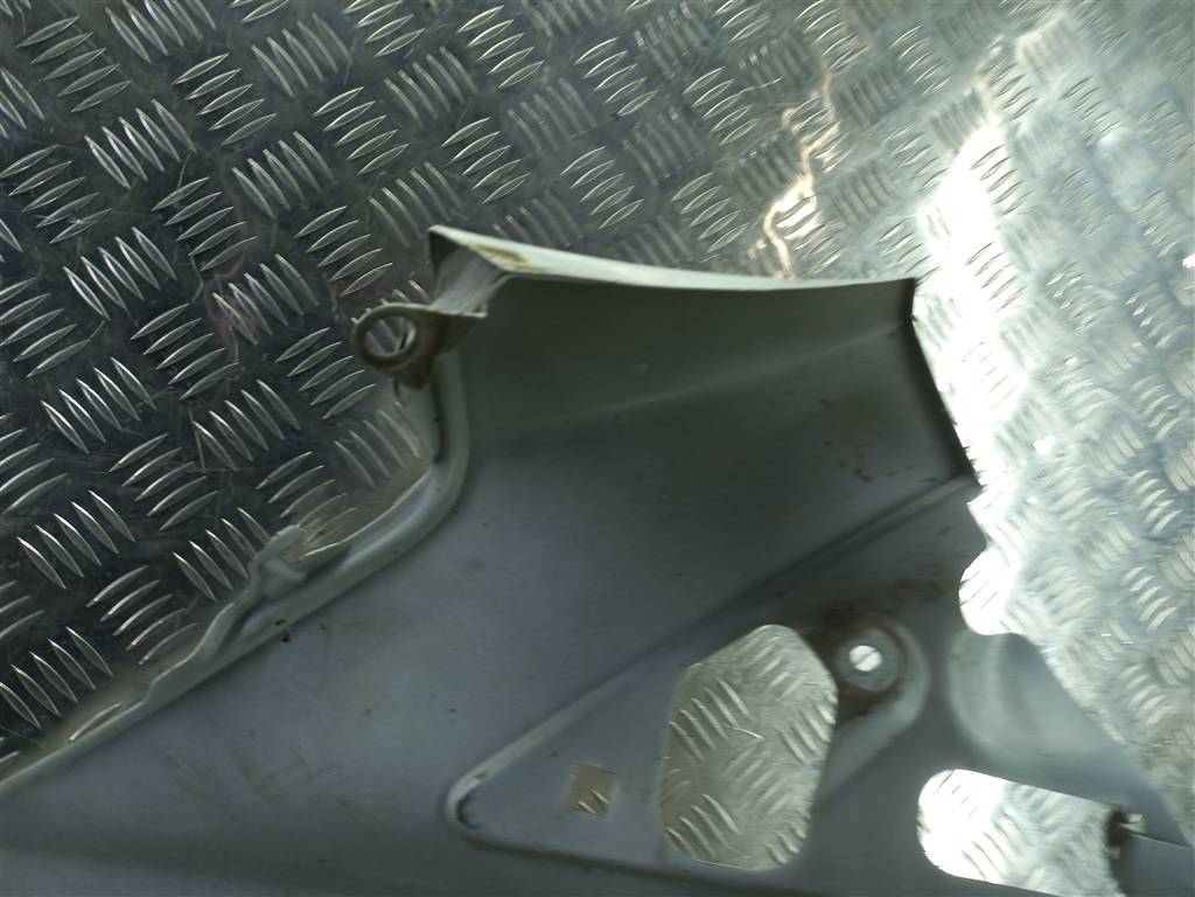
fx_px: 863
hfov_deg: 69.4
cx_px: 598
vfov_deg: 54.9
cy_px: 448
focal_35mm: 25
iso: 40
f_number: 1.8
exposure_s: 1/50
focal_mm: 4.6
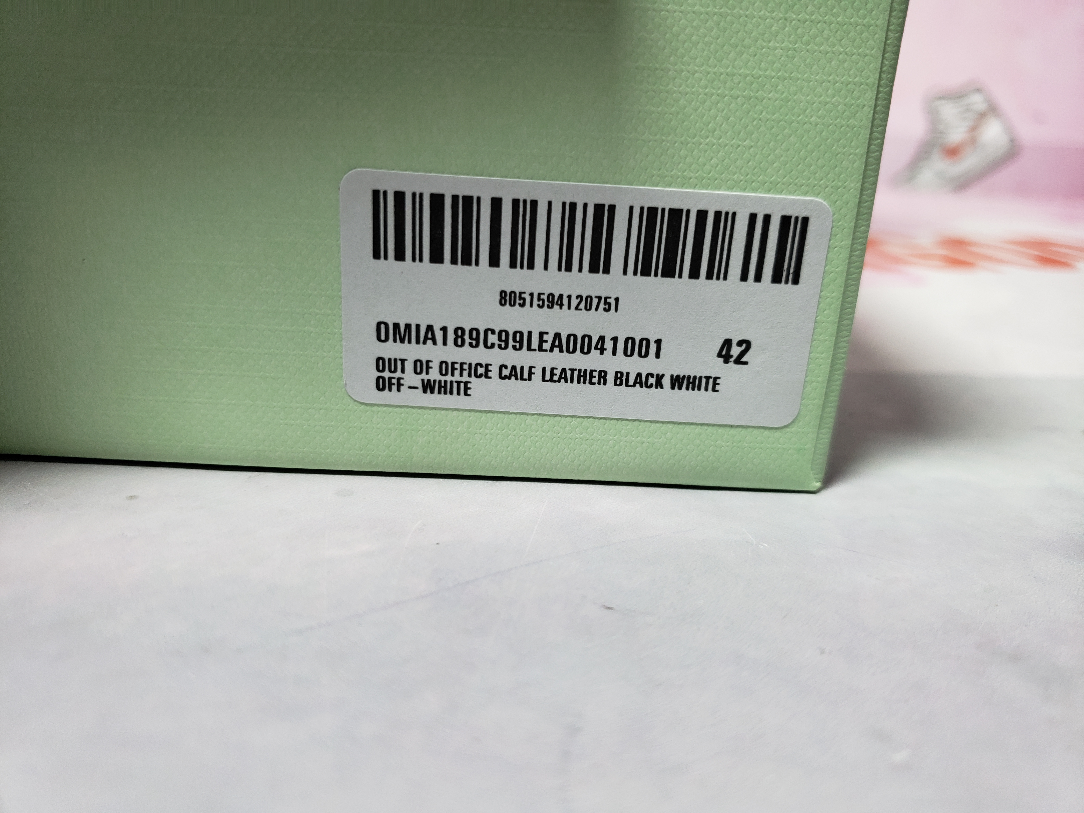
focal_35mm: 26
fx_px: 814
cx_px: 542
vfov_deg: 53.1
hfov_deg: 67.3
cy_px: 406
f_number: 1.5
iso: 50
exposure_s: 1/329
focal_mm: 4.3
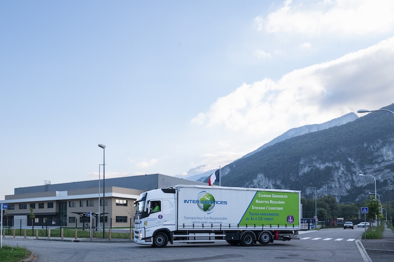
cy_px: 131
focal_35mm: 29
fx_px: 317
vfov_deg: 45.0
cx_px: 197
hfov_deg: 63.7
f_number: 8
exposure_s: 1/1600
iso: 2500
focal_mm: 29
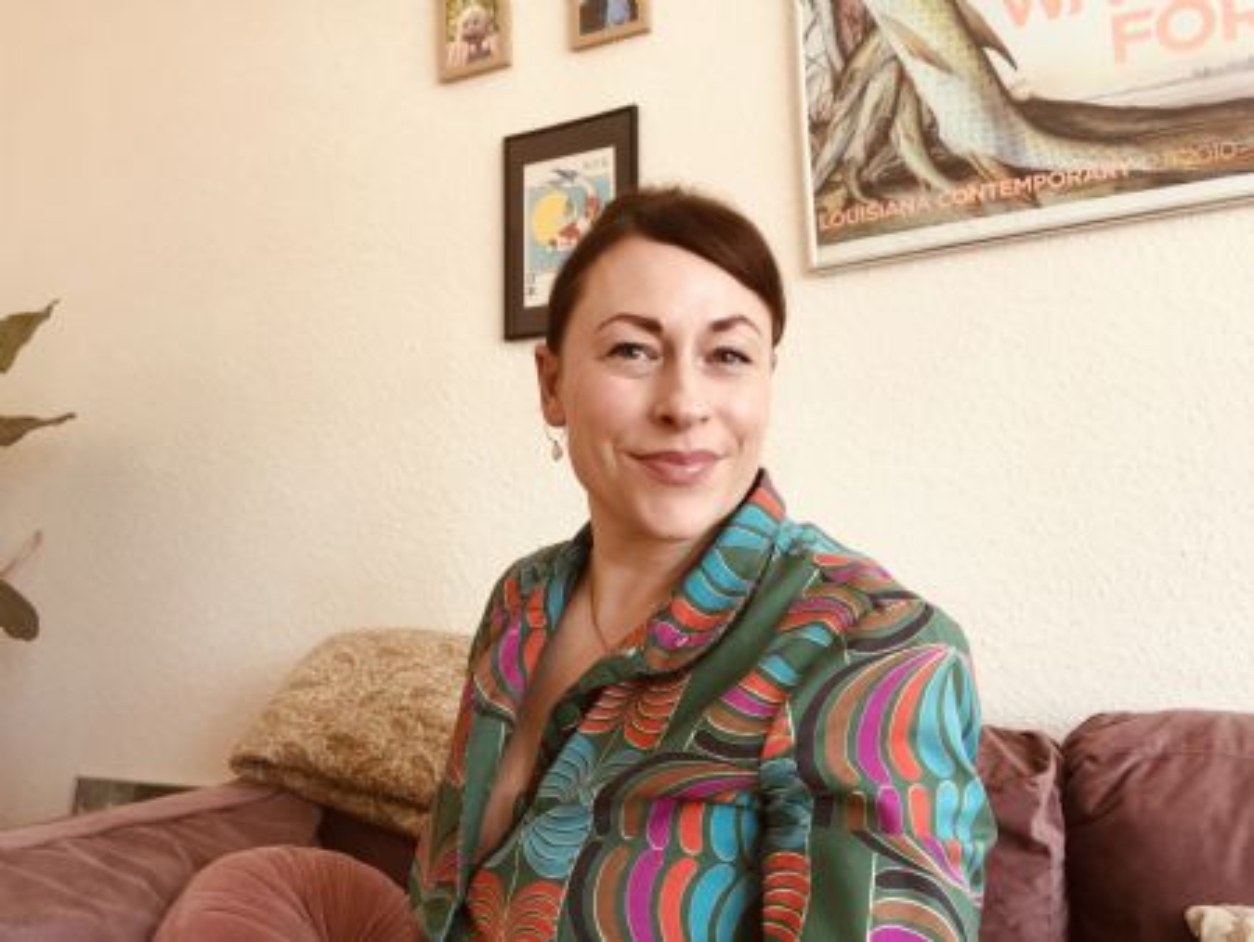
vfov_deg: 44.2
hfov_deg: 56.8
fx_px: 1160
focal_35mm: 32
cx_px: 627
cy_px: 471
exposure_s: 1/33
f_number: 2.2
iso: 32
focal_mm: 2.87
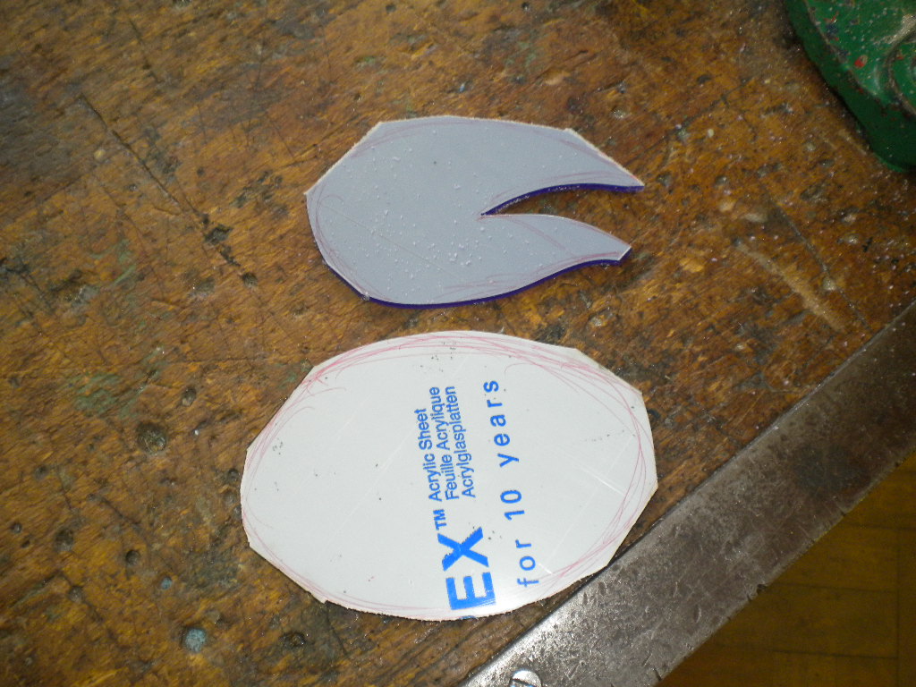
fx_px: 926
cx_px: 458
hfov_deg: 52.6
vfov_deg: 40.7
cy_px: 344
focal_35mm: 35
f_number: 4.6
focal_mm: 6.3
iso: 302
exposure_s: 1/32.1
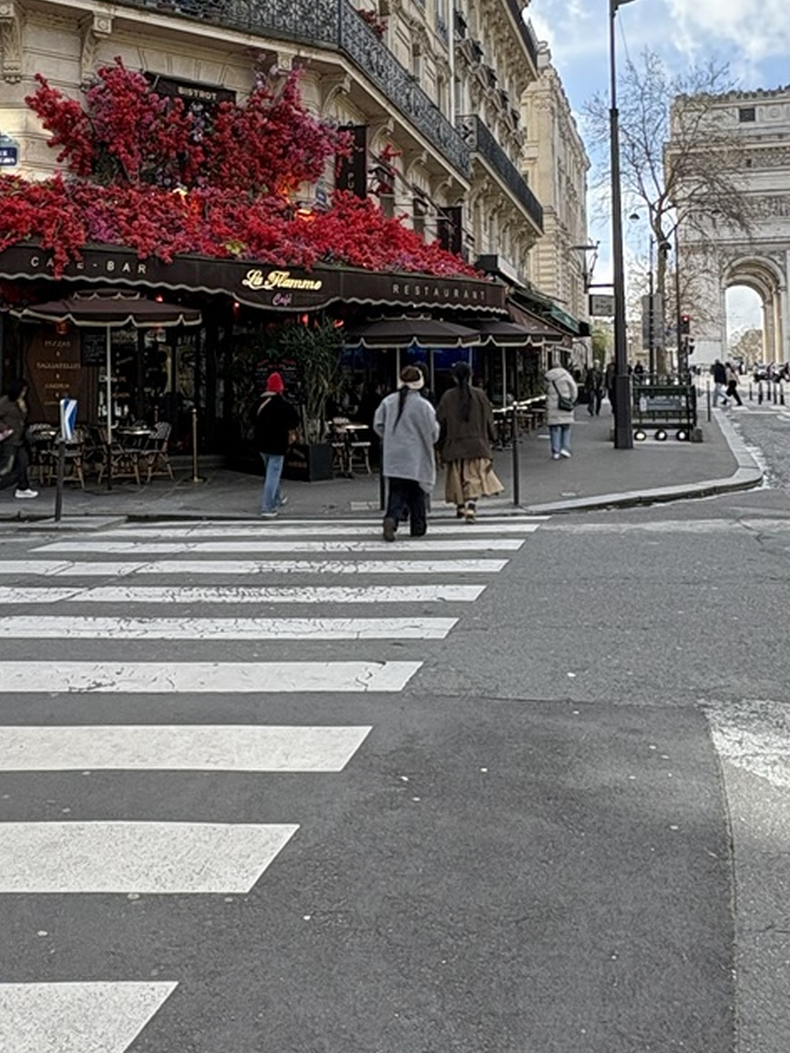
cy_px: 310
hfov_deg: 37.6
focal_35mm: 38
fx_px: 1156
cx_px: 328
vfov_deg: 47.7
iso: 64
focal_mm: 2.22
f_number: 2.2
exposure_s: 1/763
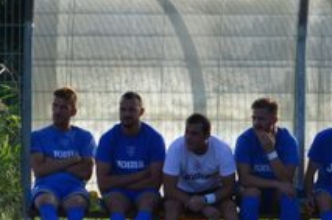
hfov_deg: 1.4
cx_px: 591
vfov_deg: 0.9
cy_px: 183
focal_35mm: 1523
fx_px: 14014
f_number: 5.3
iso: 250
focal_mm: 240
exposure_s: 1/800
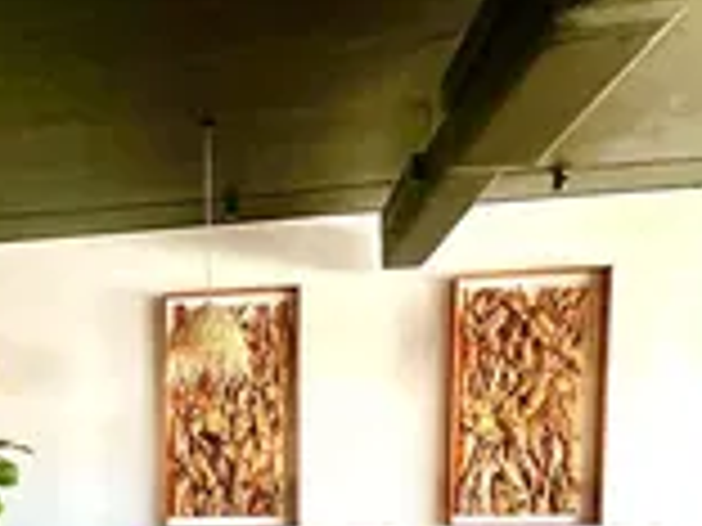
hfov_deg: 47.1
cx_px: 94
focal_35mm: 36
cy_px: 548
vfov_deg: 35.2
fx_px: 730
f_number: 2.2
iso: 200
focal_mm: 2.22
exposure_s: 1/60
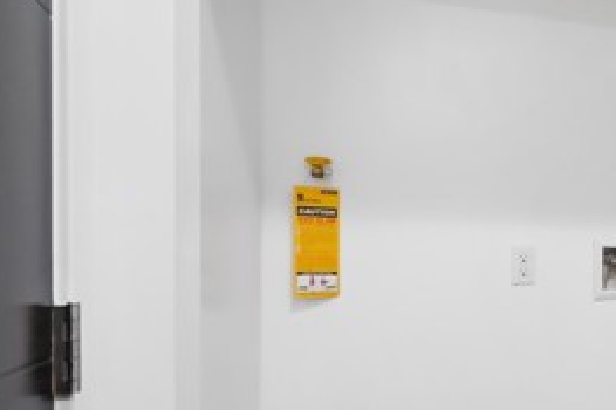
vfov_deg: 33.9
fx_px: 667
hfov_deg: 39.3
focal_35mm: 39
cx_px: 698
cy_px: 264
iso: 12800
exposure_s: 1/10
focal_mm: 16
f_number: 11
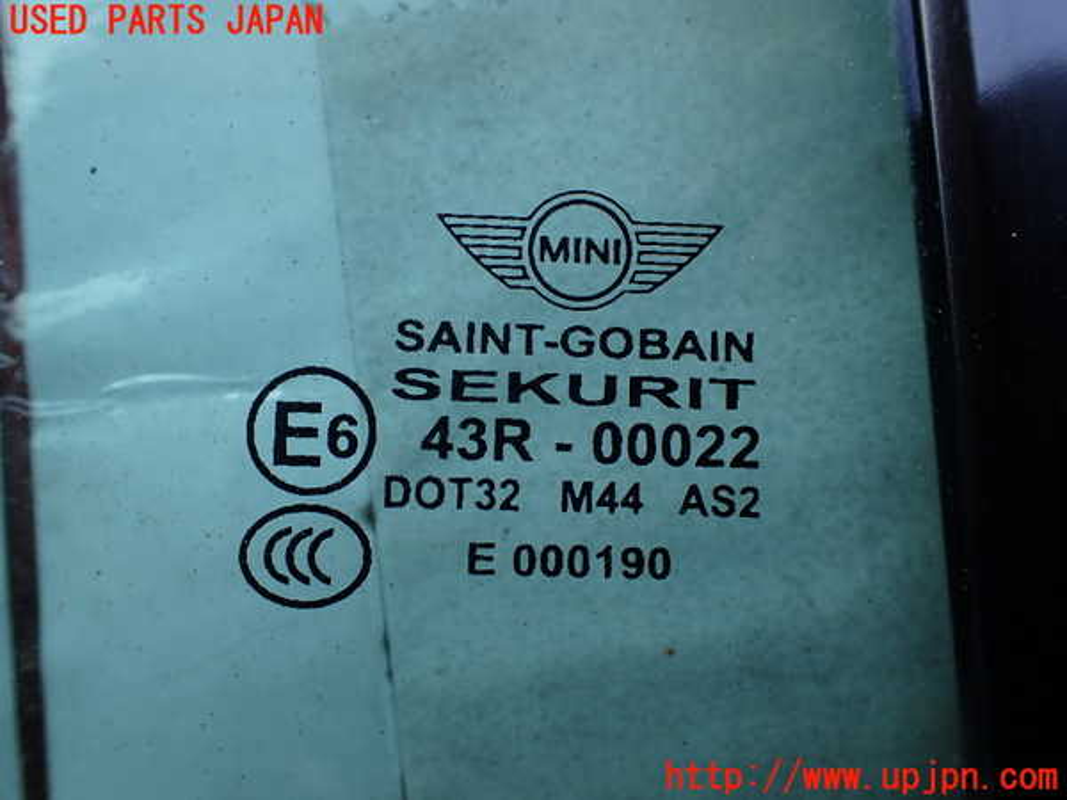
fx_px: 925
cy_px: 400
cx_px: 534
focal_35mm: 30
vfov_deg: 46.8
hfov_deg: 60.0
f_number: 2.3
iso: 100
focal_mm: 5.4
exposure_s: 1/200
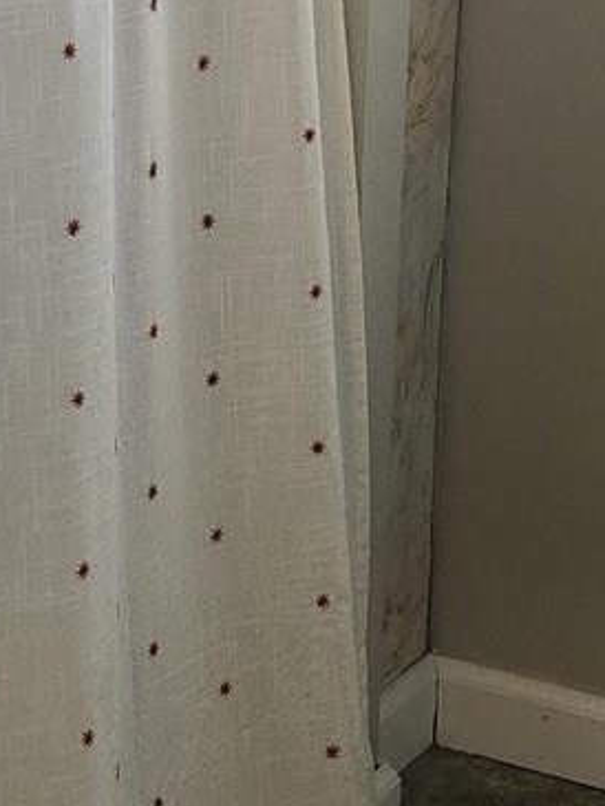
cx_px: 115
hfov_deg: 10.2
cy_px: -113
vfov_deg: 13.3
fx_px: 3377
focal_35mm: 145
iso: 32
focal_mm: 5.4
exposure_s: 1/60
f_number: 1.8
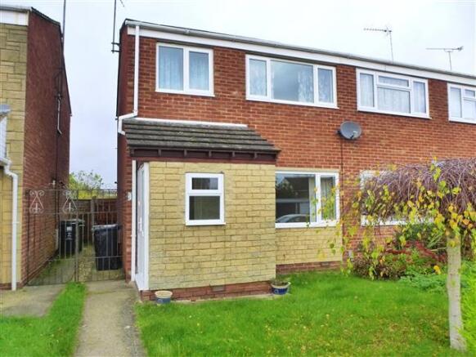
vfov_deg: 53.1
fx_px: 358
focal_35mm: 26
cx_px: 238
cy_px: 178
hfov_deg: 67.3
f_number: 4
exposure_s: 1/160
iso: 400
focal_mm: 4.7
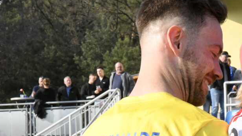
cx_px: 176
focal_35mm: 122
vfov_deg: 9.9
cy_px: 116
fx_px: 783
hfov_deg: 17.5
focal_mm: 70
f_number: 22
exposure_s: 1/640
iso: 4000
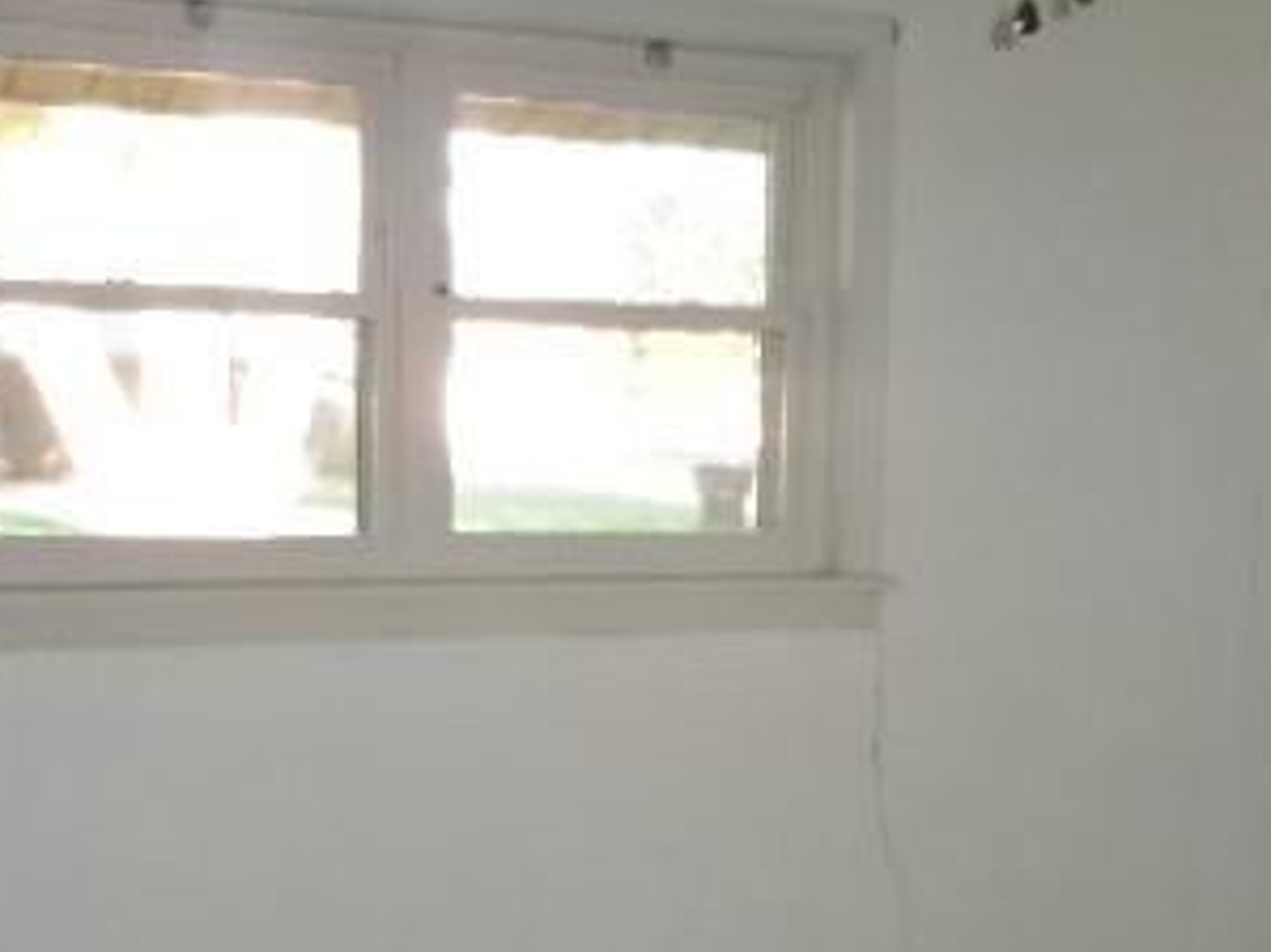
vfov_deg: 23.8
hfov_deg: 32.2
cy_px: 833
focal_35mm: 60
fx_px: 2202
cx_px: 650
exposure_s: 1/34
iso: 320
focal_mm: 5.1
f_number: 3.9
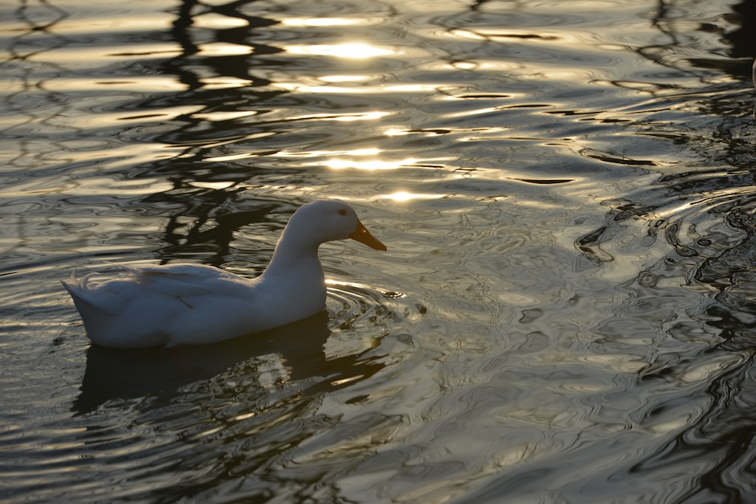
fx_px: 4200
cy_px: 252
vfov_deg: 6.9
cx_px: 378
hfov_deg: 10.3
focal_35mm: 200
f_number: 7.1
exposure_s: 1/800
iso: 200
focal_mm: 200
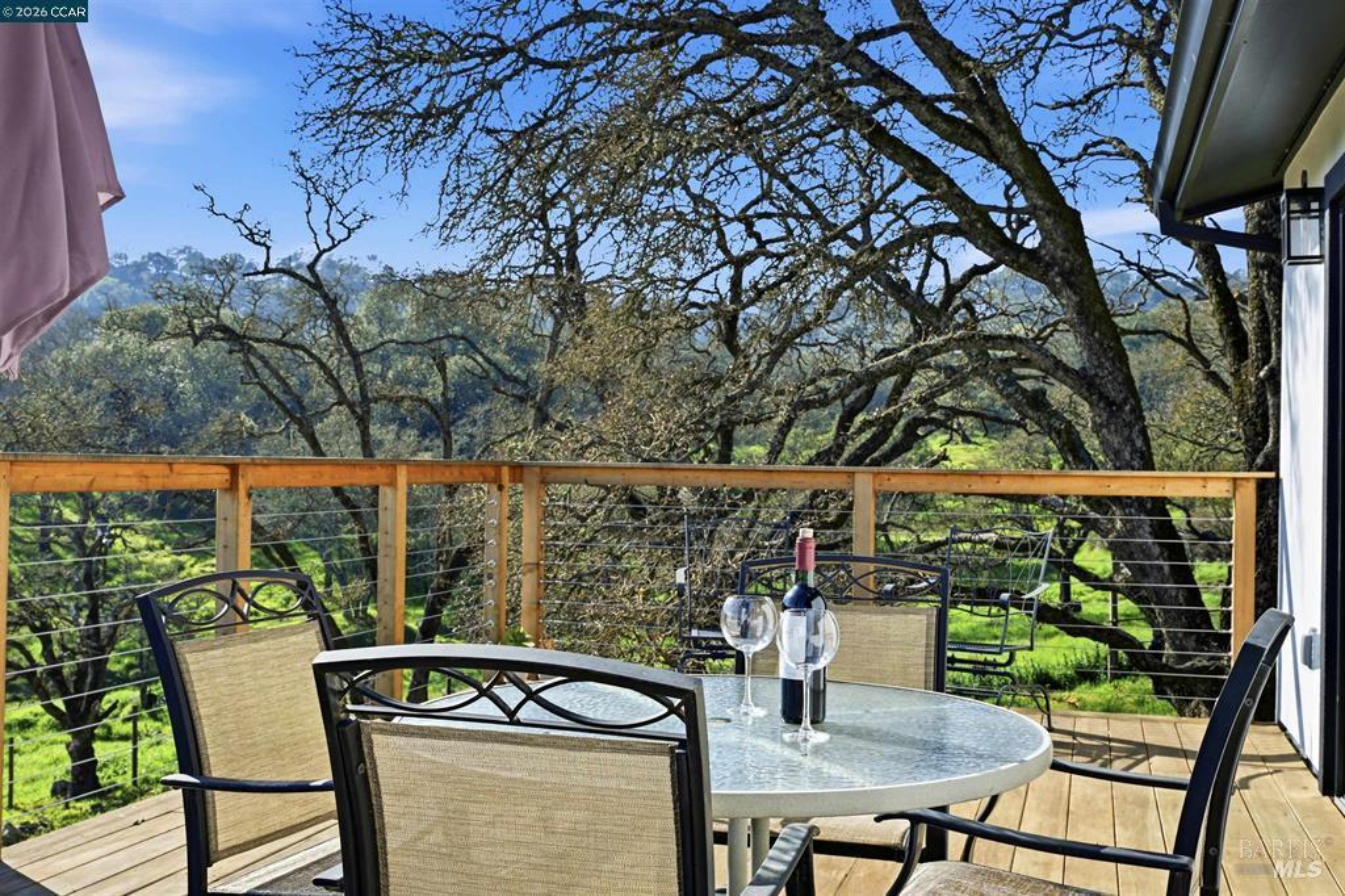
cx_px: 672
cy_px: 448
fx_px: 1382
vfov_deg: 35.9
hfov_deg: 51.9
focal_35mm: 37
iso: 125
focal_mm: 37
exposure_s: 1/400
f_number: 14
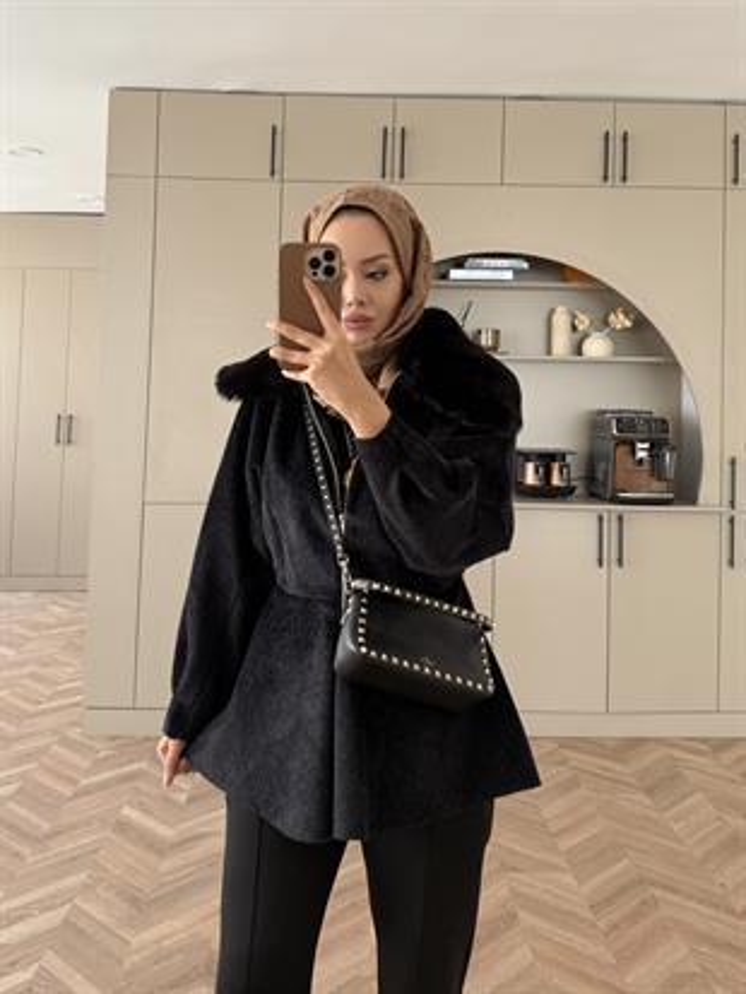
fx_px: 689
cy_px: 497
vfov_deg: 71.6
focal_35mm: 24
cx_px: 373
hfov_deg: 56.8
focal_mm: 6.76
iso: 160
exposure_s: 1/121
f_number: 1.78
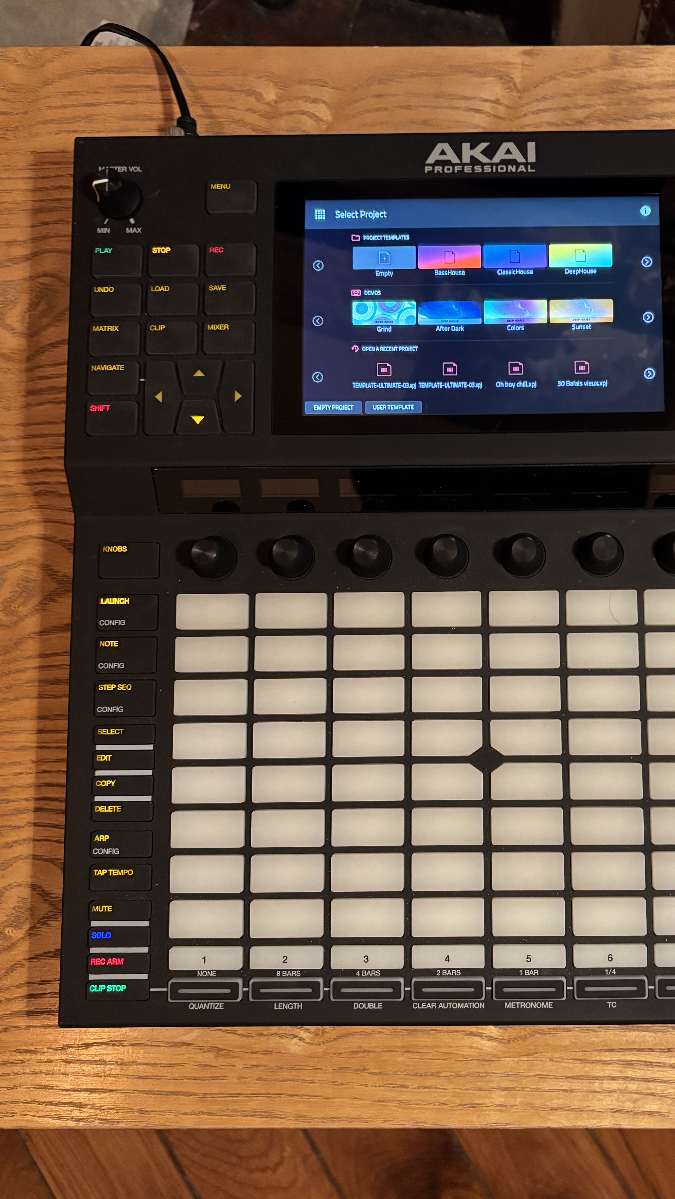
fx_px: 1050
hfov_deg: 35.1
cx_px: 484
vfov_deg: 59.5
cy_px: 607
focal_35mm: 33
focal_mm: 5.96
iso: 500
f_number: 1.6
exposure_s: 1/50
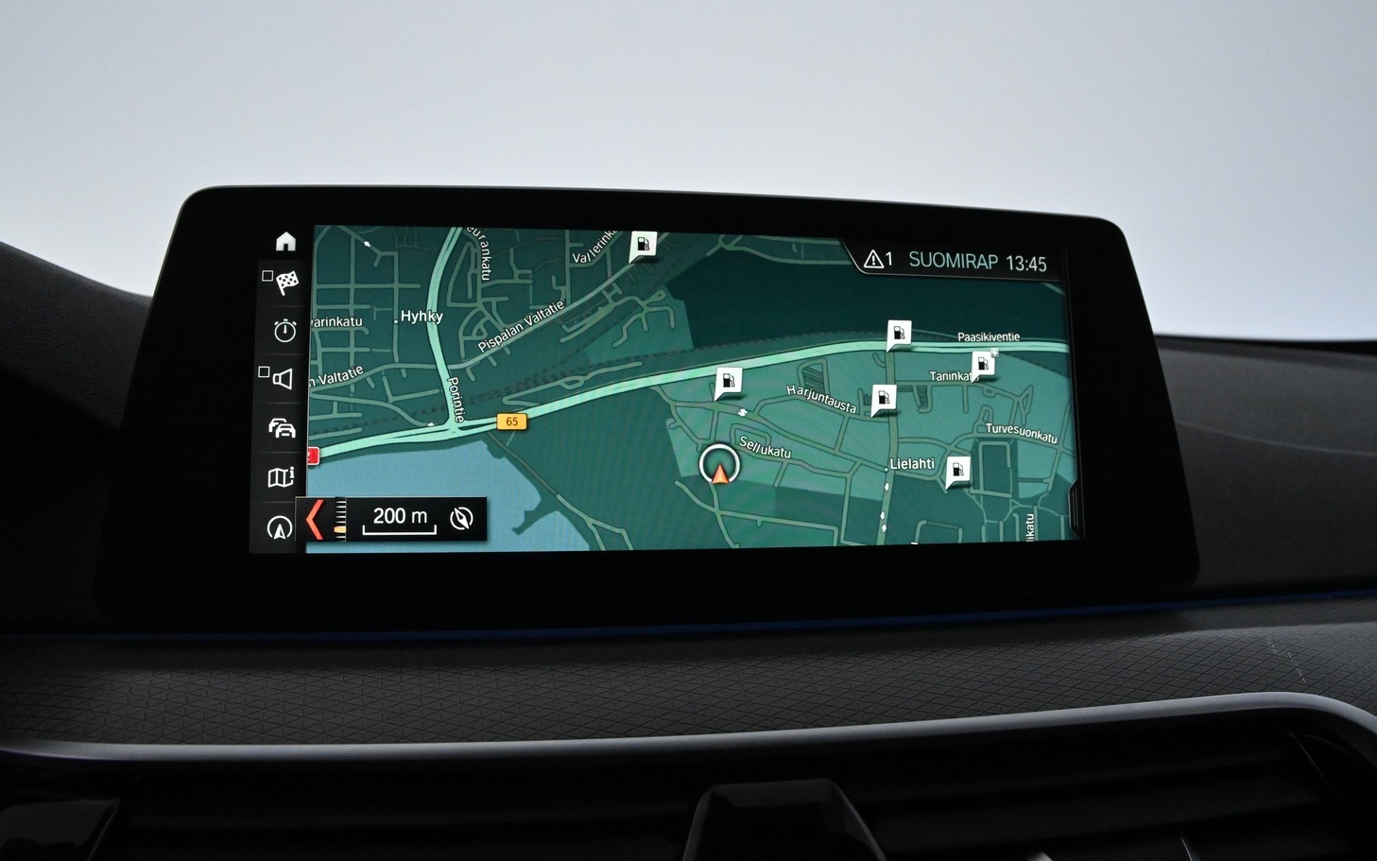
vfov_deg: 15.4
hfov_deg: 24.4
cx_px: 684
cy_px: 407
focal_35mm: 85
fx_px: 3190
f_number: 11
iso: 5000
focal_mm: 50
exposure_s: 1/125
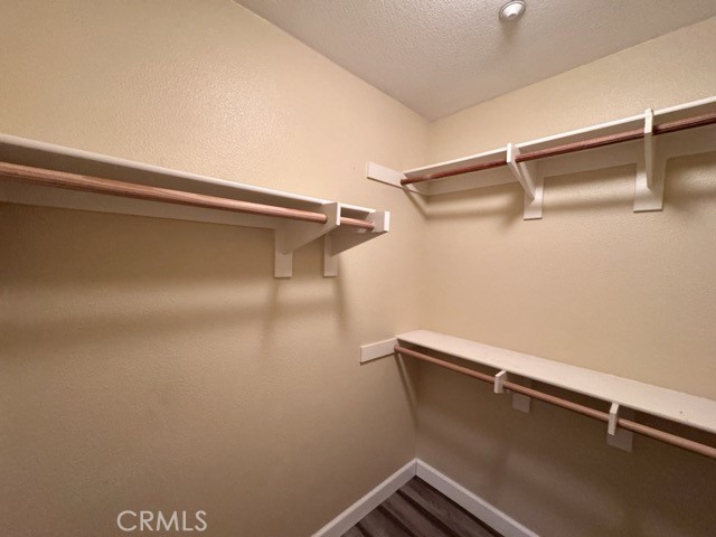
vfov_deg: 85.7
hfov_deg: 102.1
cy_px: 268
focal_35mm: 14
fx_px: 290
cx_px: 358
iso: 800
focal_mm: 2.22
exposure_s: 1/60
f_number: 2.2
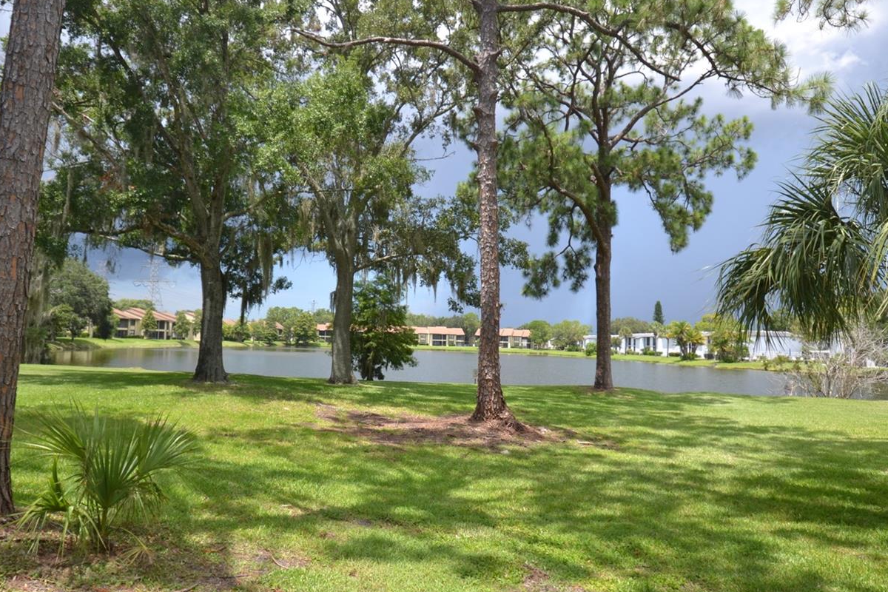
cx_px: 418
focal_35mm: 24
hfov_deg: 73.7
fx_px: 592
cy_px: 320
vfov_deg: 53.1
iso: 100
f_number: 6.3
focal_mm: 12
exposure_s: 1/160
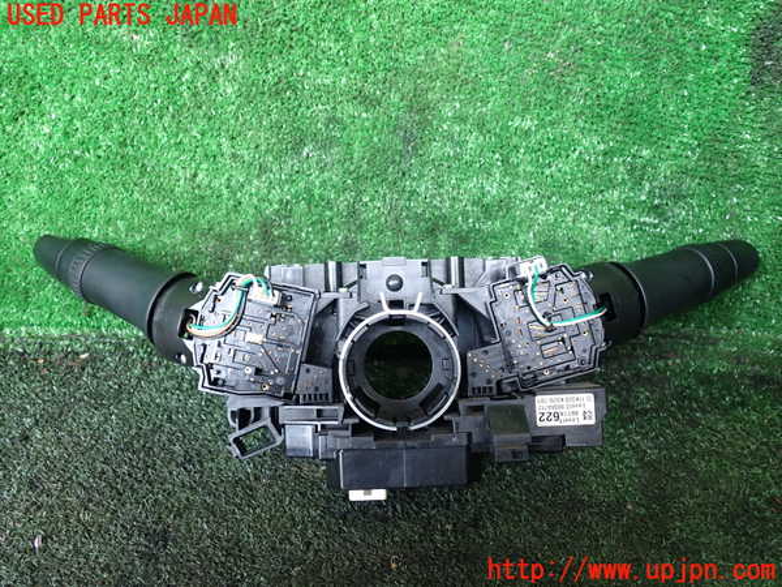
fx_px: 678
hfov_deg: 60.0
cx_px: 391
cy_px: 294
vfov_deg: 46.8
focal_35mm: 30
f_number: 2.3
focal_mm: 5.4
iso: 200
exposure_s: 1/30
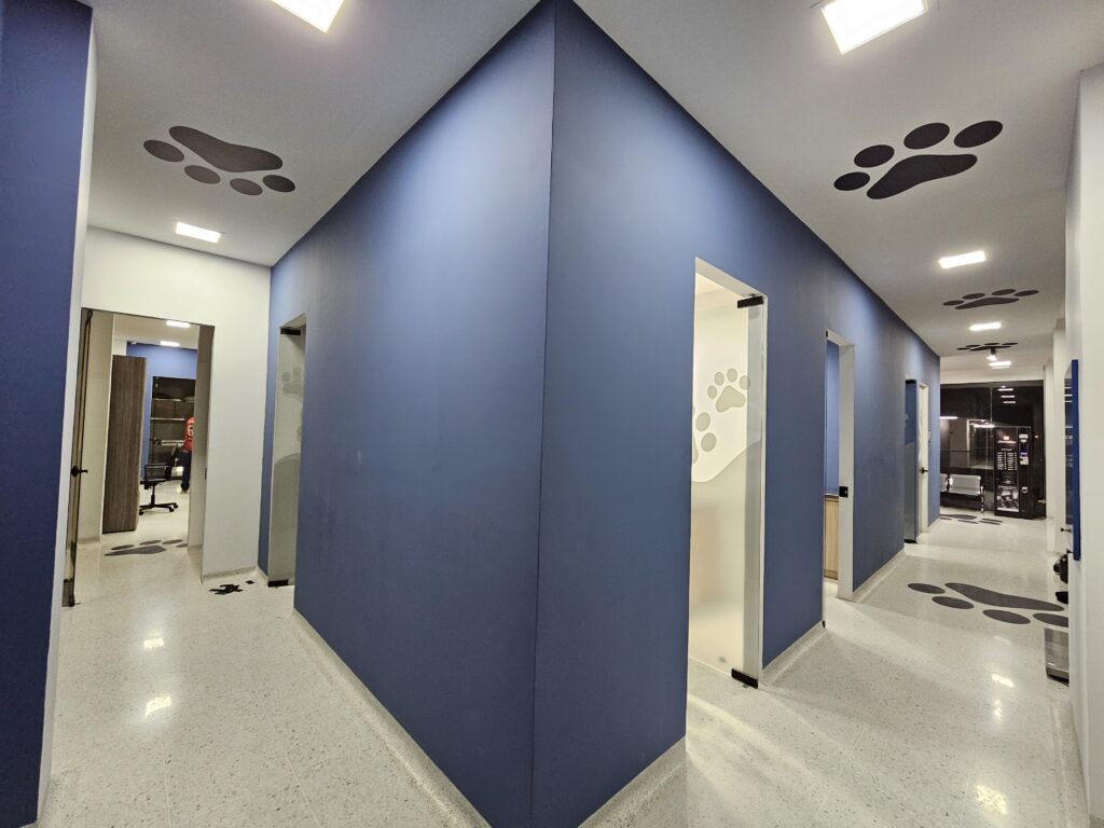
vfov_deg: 89.9
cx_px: 552
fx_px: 415
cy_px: 414
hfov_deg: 106.2
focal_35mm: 13
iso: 400
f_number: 2.2
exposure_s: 1/60
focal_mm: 2.2
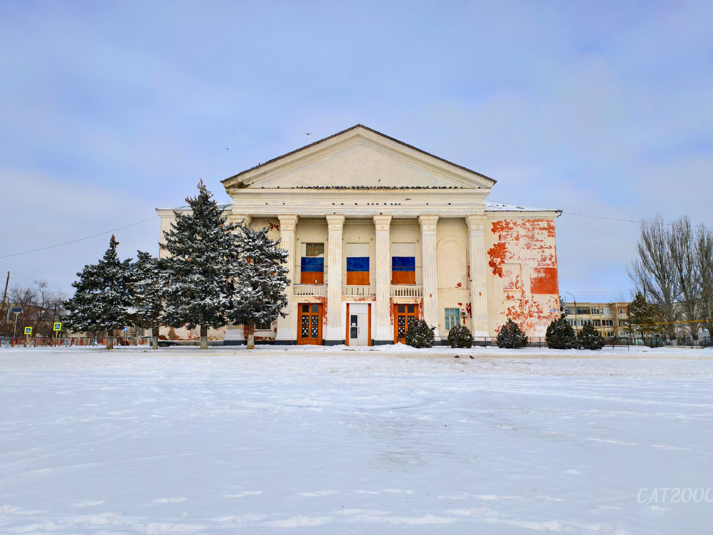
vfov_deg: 58.9
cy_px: 268
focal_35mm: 23
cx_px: 356
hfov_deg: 73.9
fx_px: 474
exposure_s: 1/2874
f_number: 1.57
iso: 72
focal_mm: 6.54
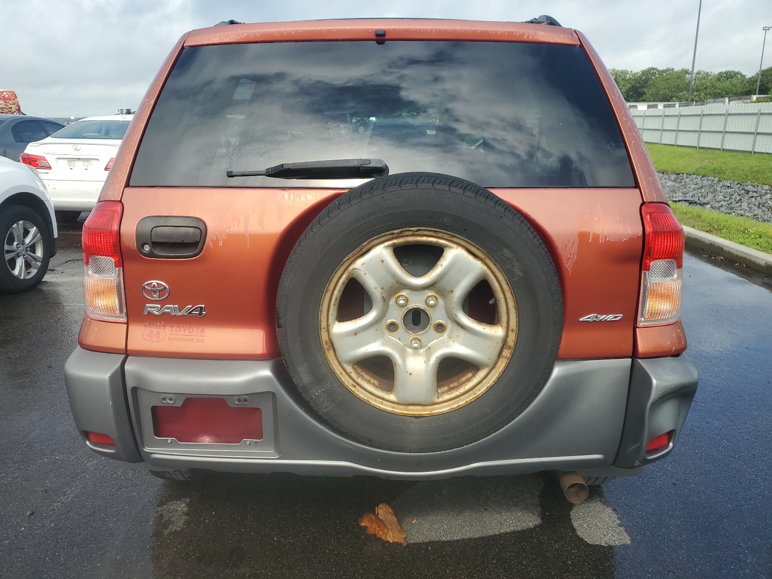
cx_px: 386
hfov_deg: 67.3
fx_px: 580
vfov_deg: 53.1
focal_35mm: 26
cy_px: 290
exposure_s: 1/1667
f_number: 1.5
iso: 50
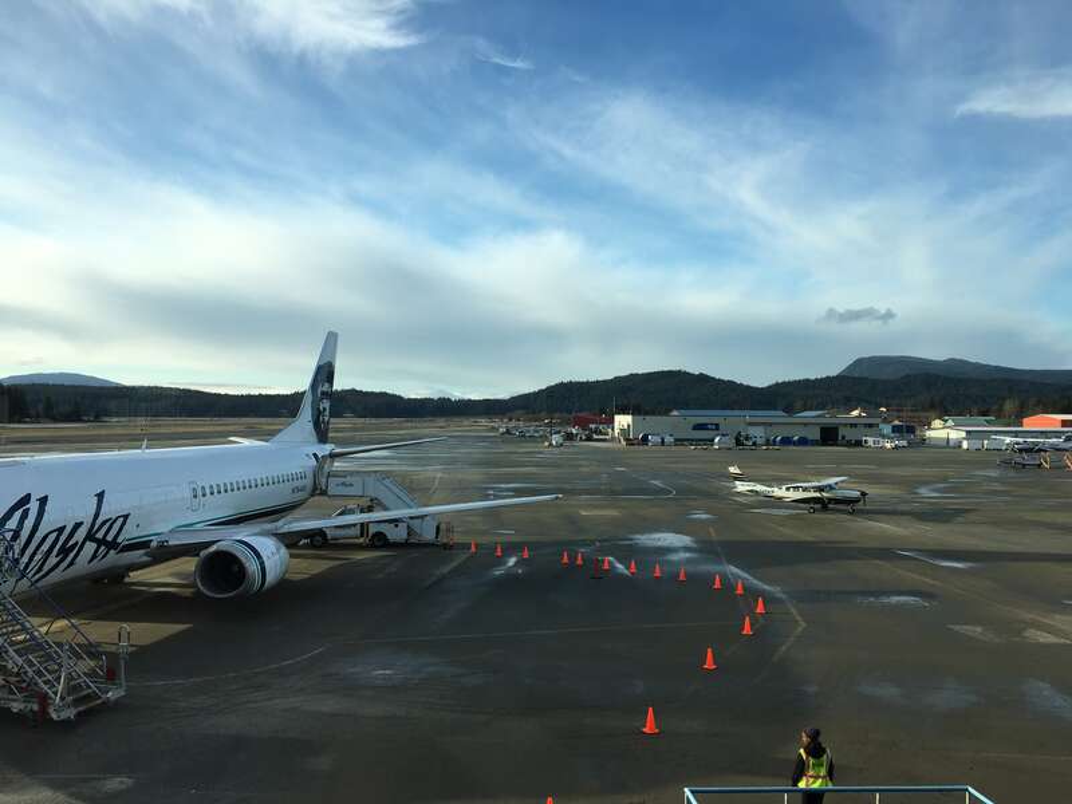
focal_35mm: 29
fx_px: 898
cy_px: 402
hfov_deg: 61.7
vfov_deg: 48.2
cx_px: 536
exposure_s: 1/769
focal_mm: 4.15
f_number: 2.2
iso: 25
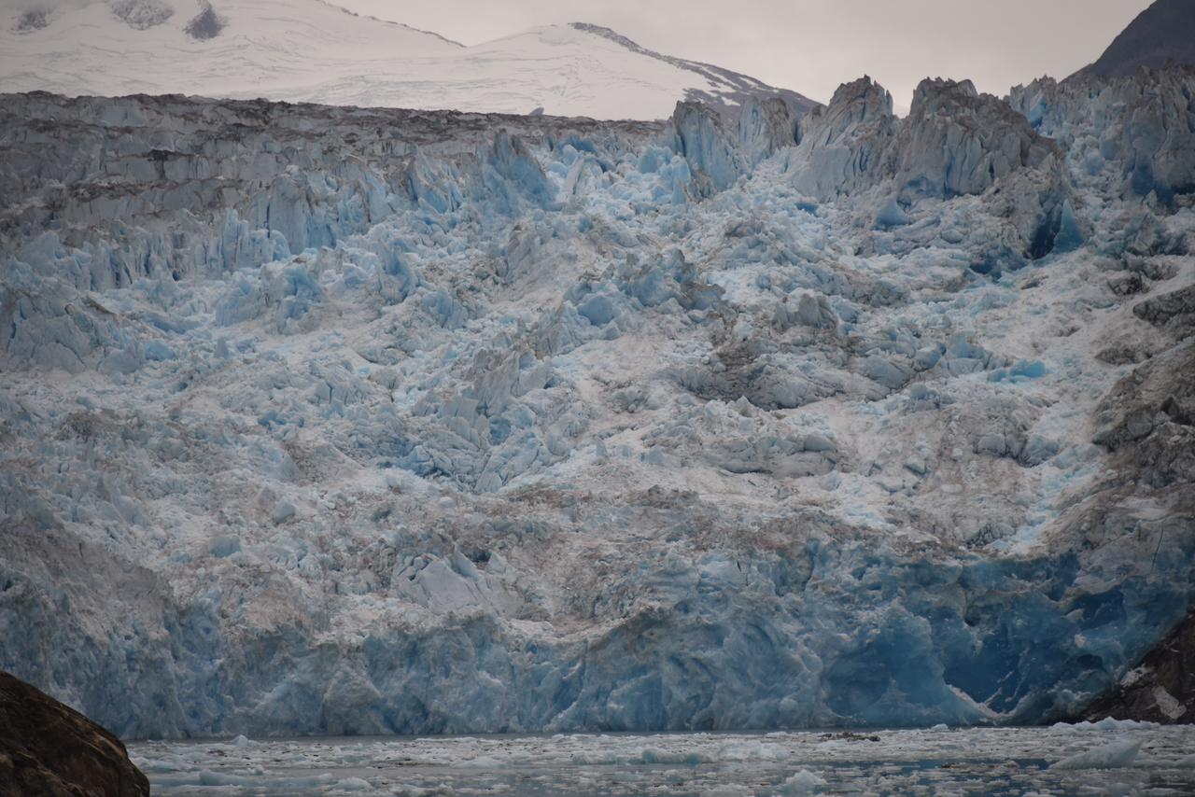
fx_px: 7636
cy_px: 398
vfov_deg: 6.0
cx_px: 598
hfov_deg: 8.9
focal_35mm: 230
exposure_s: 1/500
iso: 450
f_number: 5.6
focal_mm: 230
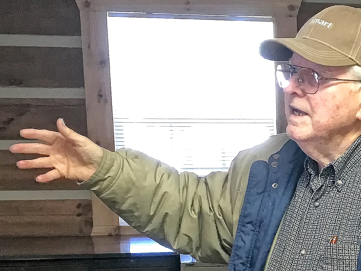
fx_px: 991
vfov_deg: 15.2
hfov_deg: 19.3
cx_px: 448
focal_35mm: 95
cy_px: 295
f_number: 2.2
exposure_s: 1/15
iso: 64
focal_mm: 4.15
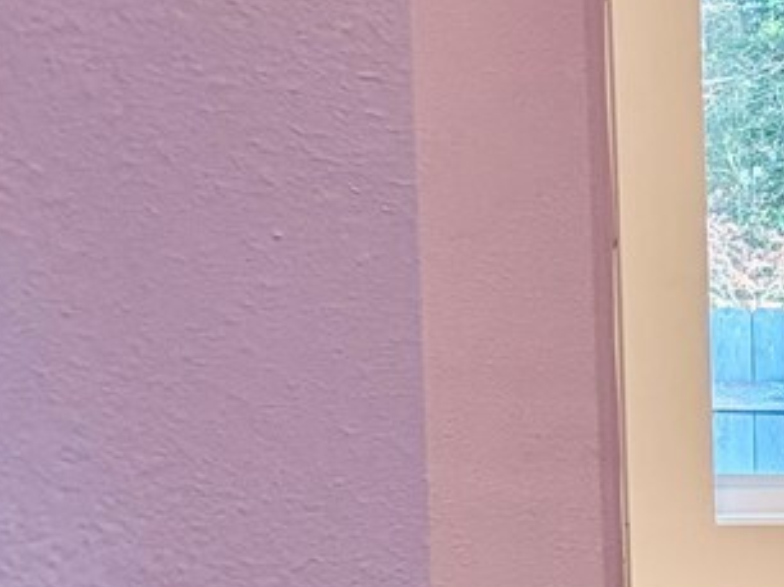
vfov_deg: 10.7
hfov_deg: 11.4
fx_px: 3078
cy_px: 728
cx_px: 2029
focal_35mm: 136
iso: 100
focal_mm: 5.96
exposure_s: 1/60
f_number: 1.6
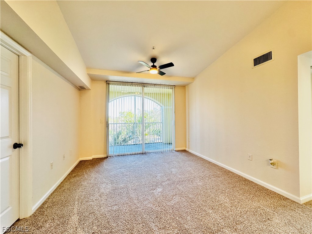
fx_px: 126
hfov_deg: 102.1
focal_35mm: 14
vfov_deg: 85.7
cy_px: 117
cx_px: 156
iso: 250
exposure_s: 1/126
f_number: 2.2
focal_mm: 2.22
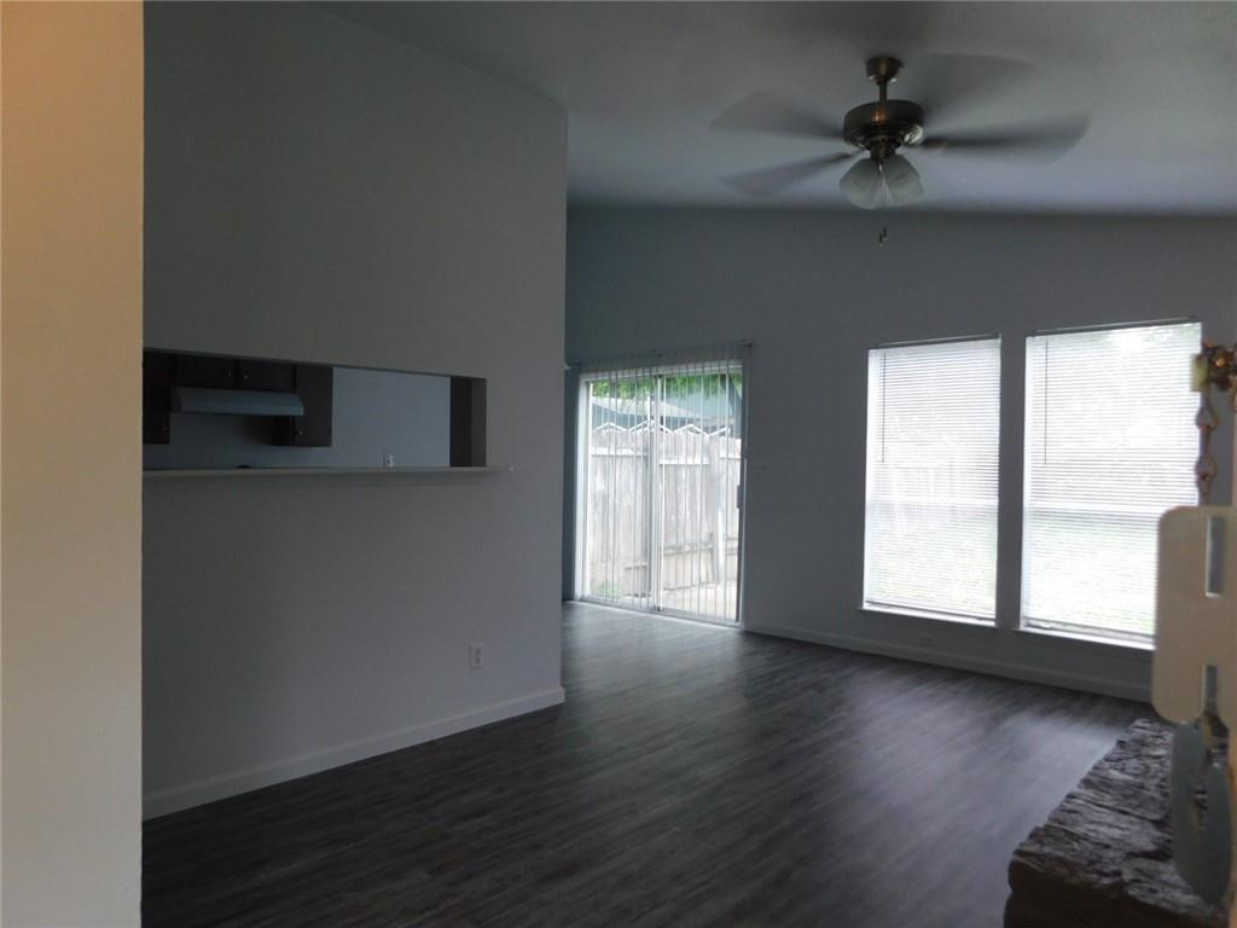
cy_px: 464
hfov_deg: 73.9
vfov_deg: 58.9
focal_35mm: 23
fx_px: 822
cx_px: 618
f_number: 3
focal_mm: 4
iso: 160
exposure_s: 1/30
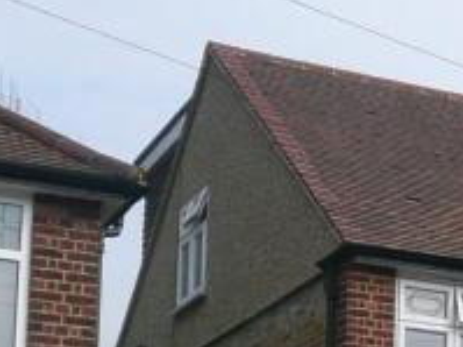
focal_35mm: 123
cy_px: 490
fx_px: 1644
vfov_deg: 11.6
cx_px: 629
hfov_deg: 15.2
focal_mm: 4.6
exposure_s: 1/800
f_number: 3.3
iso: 100
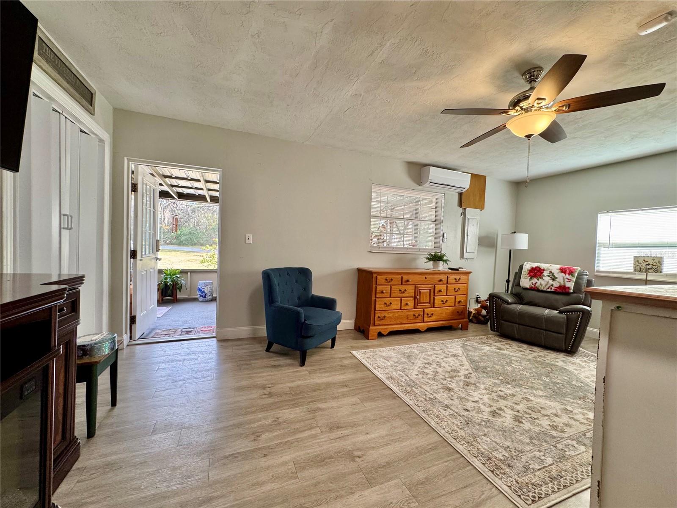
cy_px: 254
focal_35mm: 14
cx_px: 338
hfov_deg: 102.1
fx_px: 274
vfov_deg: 85.7
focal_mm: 2.22
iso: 160
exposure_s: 1/120
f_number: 2.2
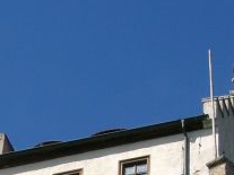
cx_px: 88
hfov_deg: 11.4
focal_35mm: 174
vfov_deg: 8.4
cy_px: 254
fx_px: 1176
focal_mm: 9.29
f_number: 4
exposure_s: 1/739
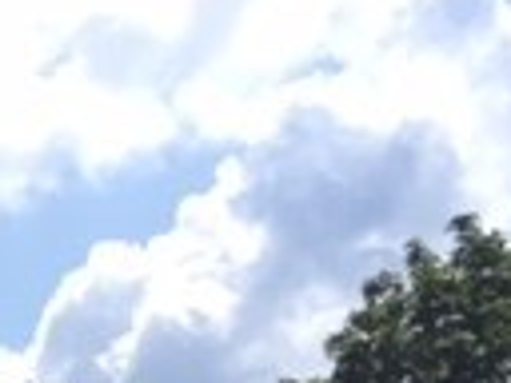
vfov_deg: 9.3
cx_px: -743
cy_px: 874
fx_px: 2140
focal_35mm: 145
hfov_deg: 11.2
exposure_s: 1/1980
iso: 32
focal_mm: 4.15
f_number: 2.2
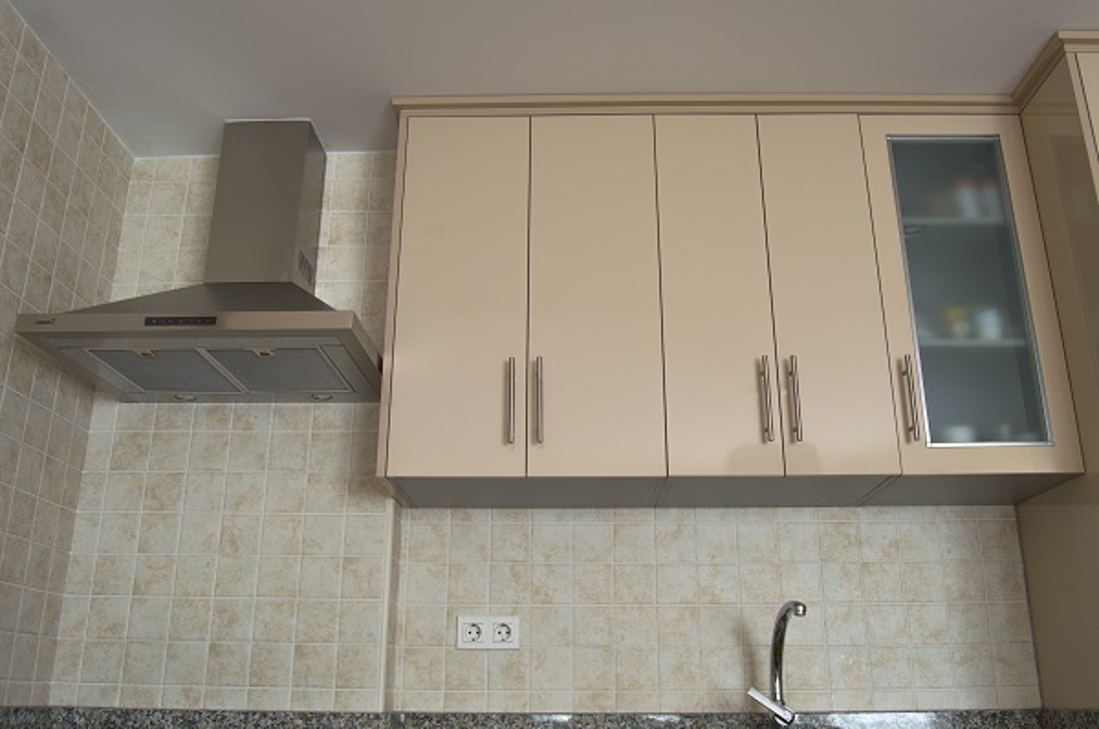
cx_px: 550
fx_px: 869
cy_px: 364
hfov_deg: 64.6
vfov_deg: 45.5
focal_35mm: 28
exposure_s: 1/1.67
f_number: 8
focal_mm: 19
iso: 100
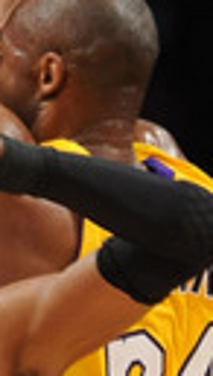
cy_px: 758
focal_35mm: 1941
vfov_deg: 1.1
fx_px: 19400
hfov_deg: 0.6
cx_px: 35
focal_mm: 300
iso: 2500
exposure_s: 1/800
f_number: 2.8
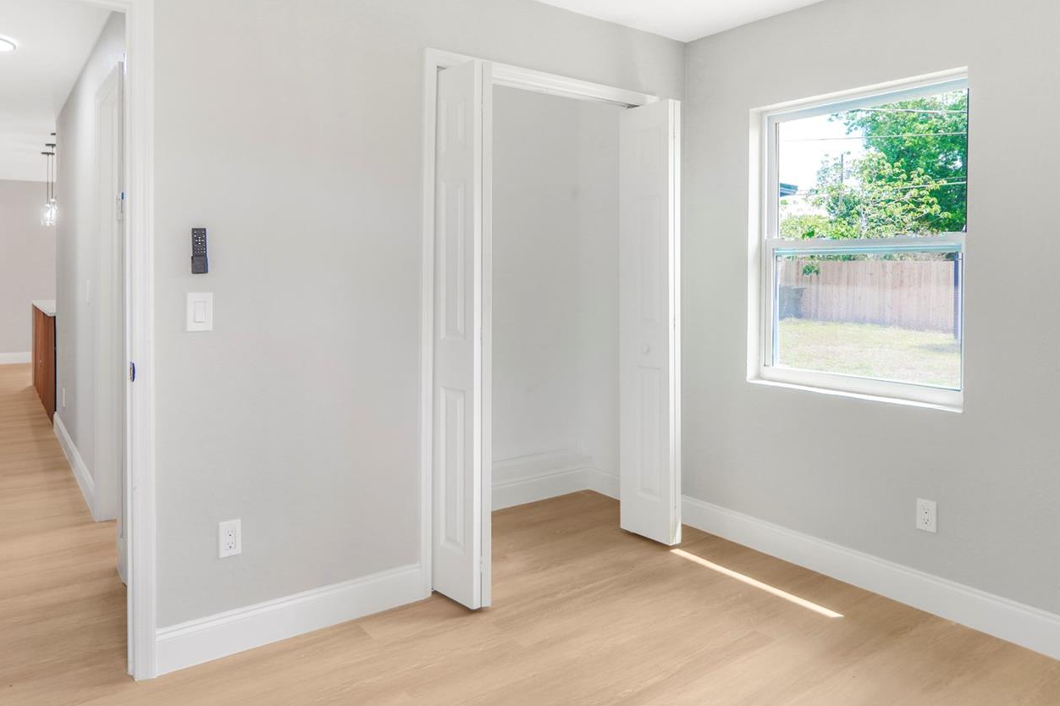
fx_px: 677
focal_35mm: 23
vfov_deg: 54.6
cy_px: 276
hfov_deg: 76.0
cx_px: 487
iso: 100
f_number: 3.2
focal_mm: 12
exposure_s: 1/80
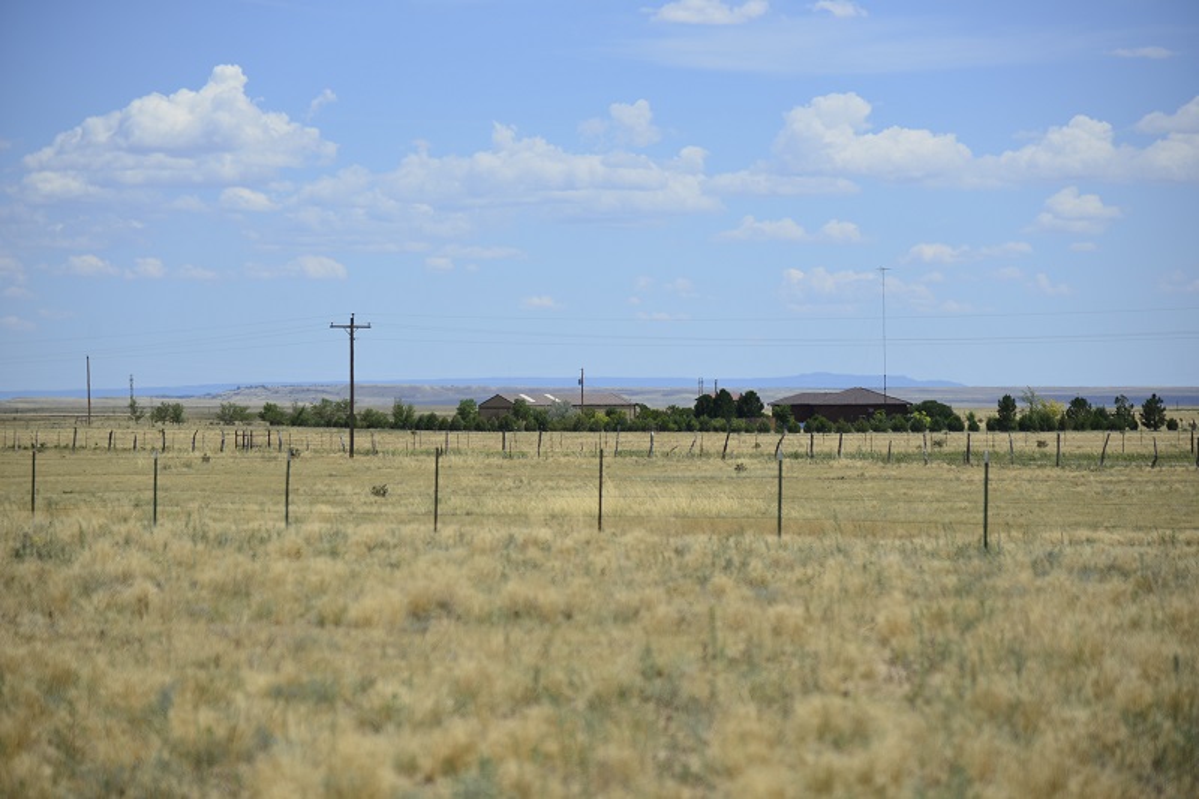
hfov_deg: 17.1
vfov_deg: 11.4
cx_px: 600
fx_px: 3996
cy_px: 400
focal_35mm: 120
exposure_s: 1/1000
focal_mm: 120
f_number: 4
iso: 100
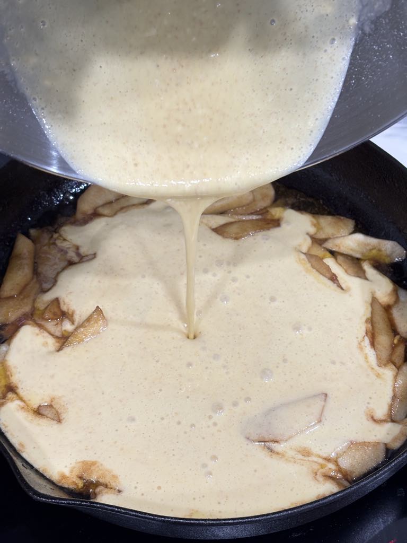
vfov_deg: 36.8
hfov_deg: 28.0
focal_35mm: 52
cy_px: 272
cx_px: 204
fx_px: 815
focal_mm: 5.96
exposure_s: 1/50
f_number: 1.6
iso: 100
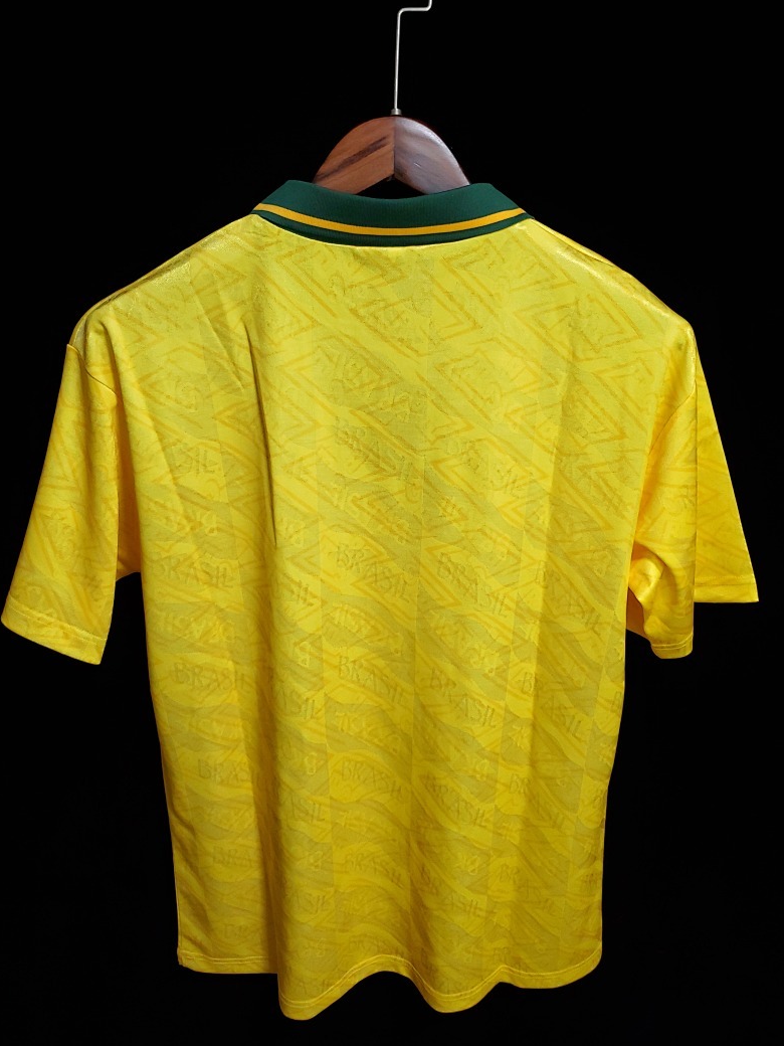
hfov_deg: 51.4
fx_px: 815
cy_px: 516
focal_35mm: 27
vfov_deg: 65.3
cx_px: 386
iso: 200
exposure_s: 1/15
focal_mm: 4.3
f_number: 1.5
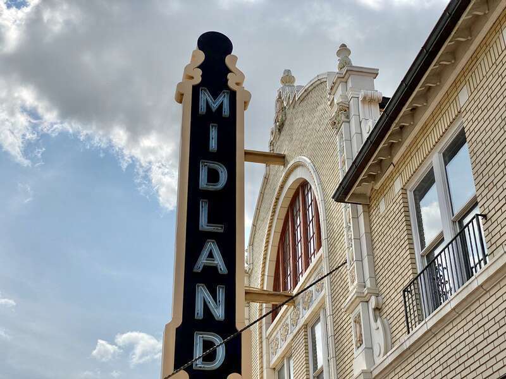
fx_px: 760
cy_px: 190
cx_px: 253
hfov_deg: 36.8
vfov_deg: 28.0
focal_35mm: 52
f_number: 2
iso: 20
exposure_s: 1/4348
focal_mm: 6
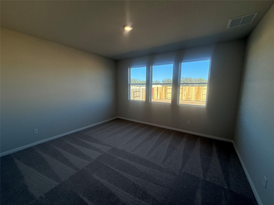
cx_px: 137
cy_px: 102
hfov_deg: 102.1
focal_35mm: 14
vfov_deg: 85.7
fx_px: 111
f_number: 2.2
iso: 64
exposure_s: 1/357
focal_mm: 2.22
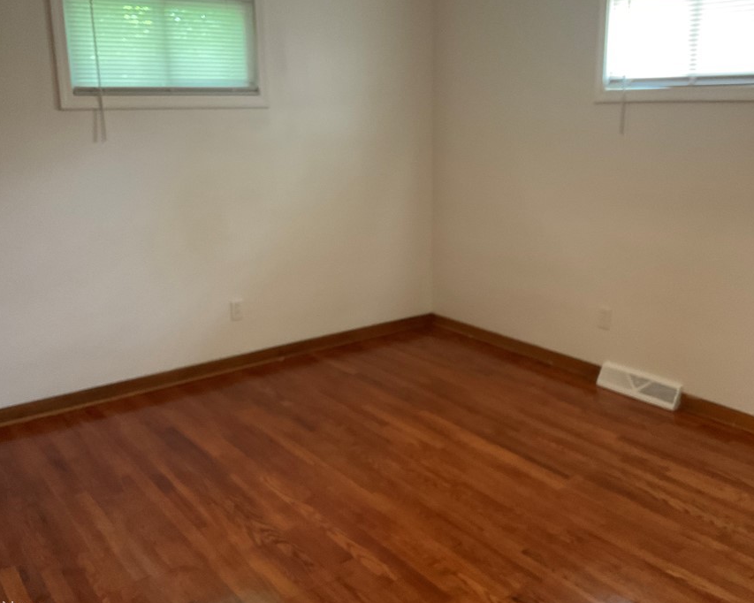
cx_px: 405
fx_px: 759
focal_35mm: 34
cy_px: 289
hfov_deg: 52.8
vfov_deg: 43.3
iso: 250
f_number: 1.8
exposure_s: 1/40
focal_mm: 3
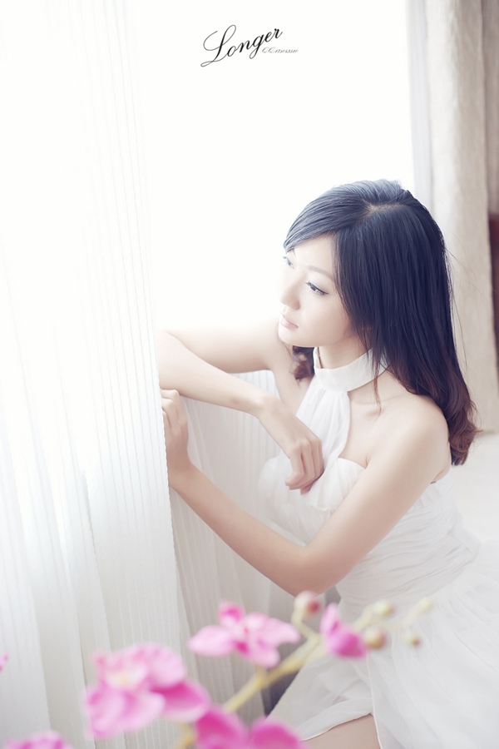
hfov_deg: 27.0
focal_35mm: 50
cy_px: 374
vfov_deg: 39.6
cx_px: 250
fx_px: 1040
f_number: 2.8
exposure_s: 1/50
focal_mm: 50
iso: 160
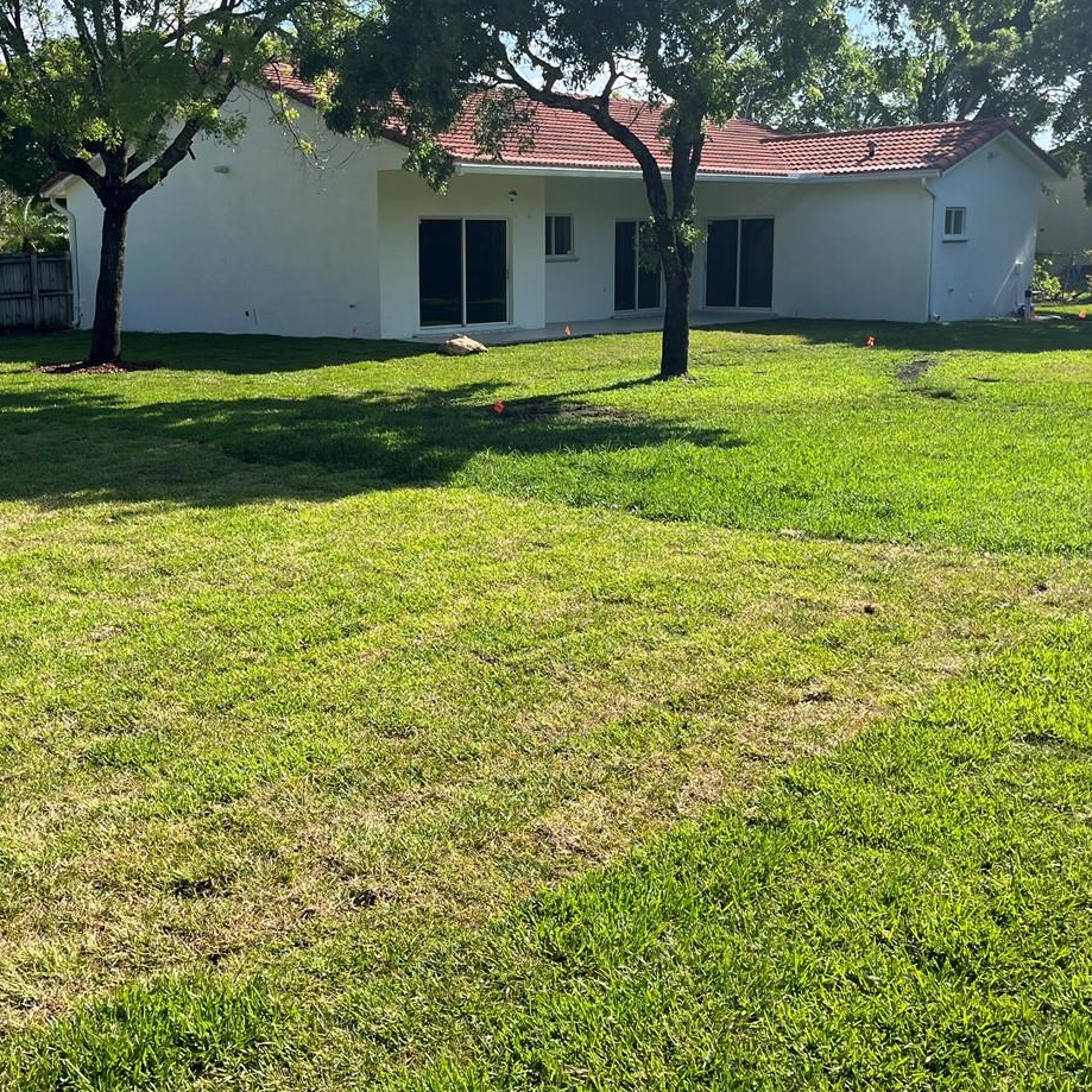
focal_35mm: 40
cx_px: 452
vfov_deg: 41.8
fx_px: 1428
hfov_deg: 41.7
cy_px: 492
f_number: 1.6
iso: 50
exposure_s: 1/1862
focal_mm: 5.1
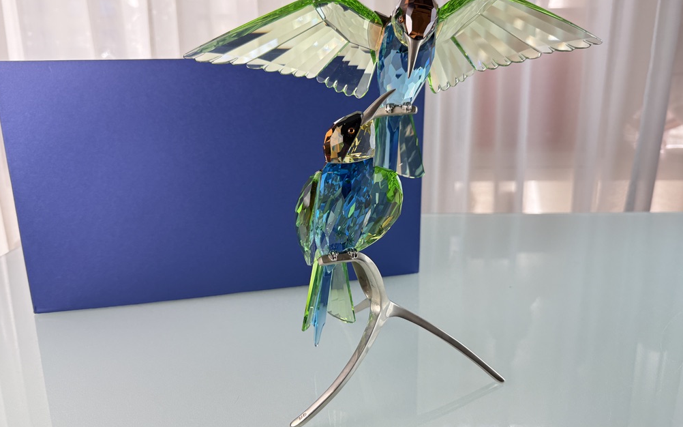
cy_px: 202
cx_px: 339
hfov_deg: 70.4
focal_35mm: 26
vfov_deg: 47.6
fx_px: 484
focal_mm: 6.76
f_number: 1.78
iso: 125
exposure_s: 1/243
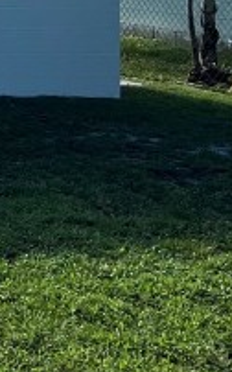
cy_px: -138
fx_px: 1418
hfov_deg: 7.1
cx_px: -690
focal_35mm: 140
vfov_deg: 14.2
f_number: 1.5
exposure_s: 1/6579
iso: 50
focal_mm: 5.7
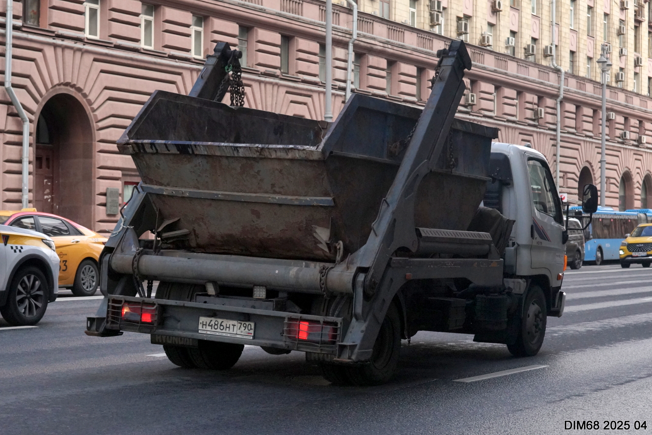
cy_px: 220
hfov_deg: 38.2
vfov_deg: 26.0
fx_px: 942
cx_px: 324
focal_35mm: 52
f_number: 6.3
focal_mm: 50
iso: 800
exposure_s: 1/1000
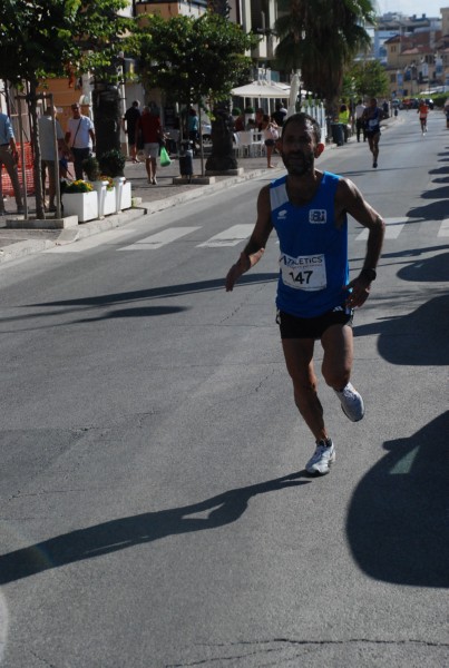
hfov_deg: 14.8
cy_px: 334
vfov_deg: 21.9
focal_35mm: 93
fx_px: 1731
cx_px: 224
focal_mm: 62
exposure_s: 1/2000
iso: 1000
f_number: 8
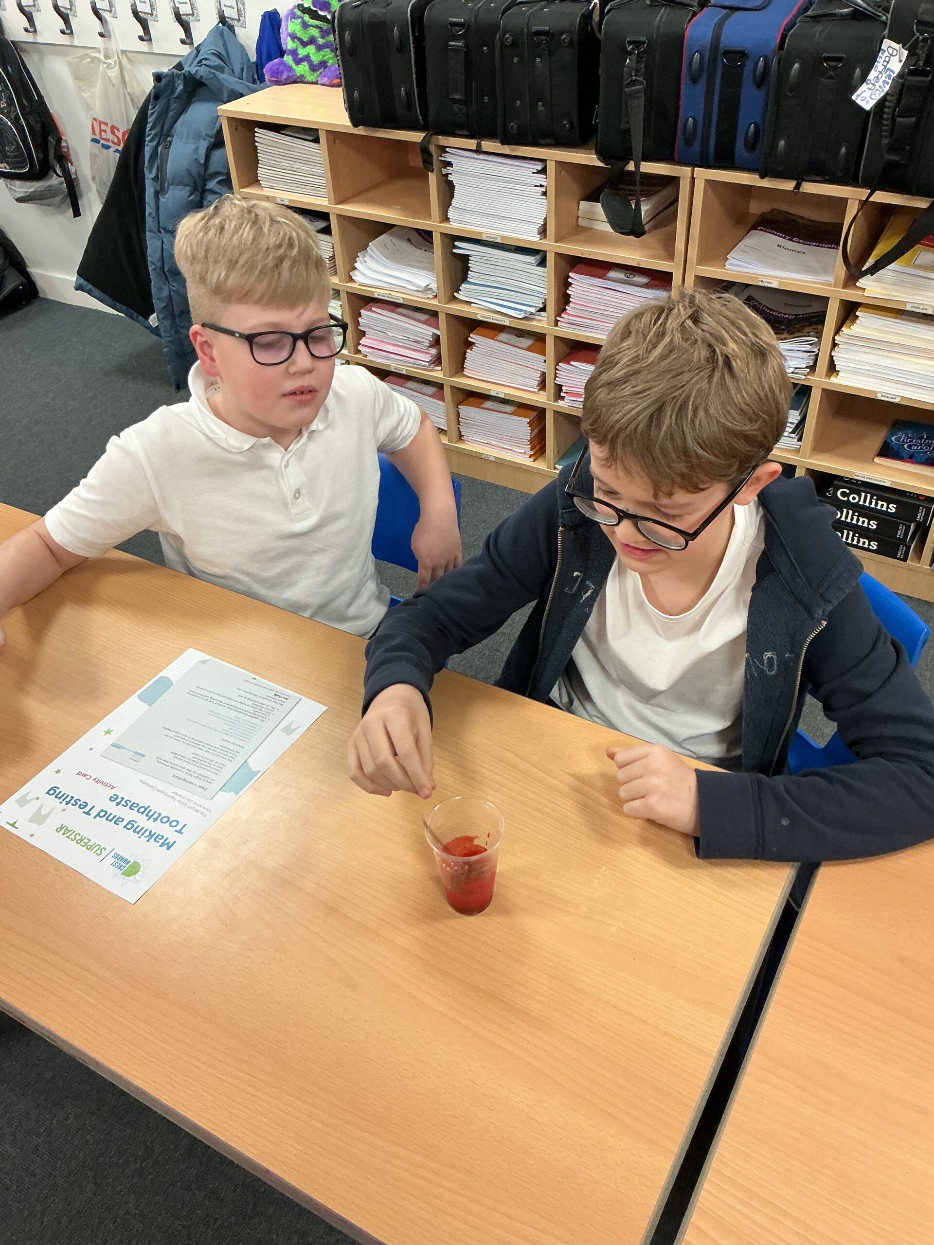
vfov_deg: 61.7
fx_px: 1043
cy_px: 622
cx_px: 467
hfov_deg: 48.2
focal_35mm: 29
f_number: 1.8
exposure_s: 1/60
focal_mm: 3
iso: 125
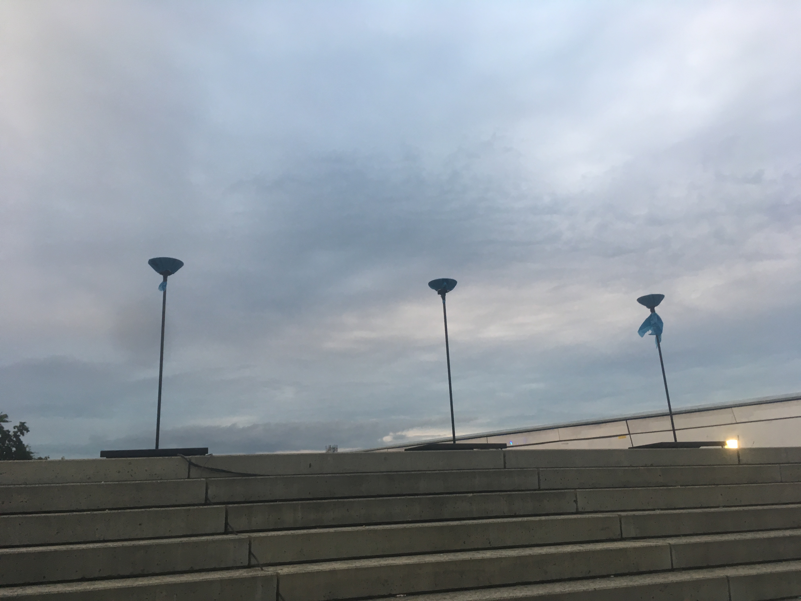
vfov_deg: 48.2
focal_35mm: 29
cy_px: 300
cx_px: 400
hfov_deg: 61.7
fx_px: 671
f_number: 2.2
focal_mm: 4.15
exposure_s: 1/33
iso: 32
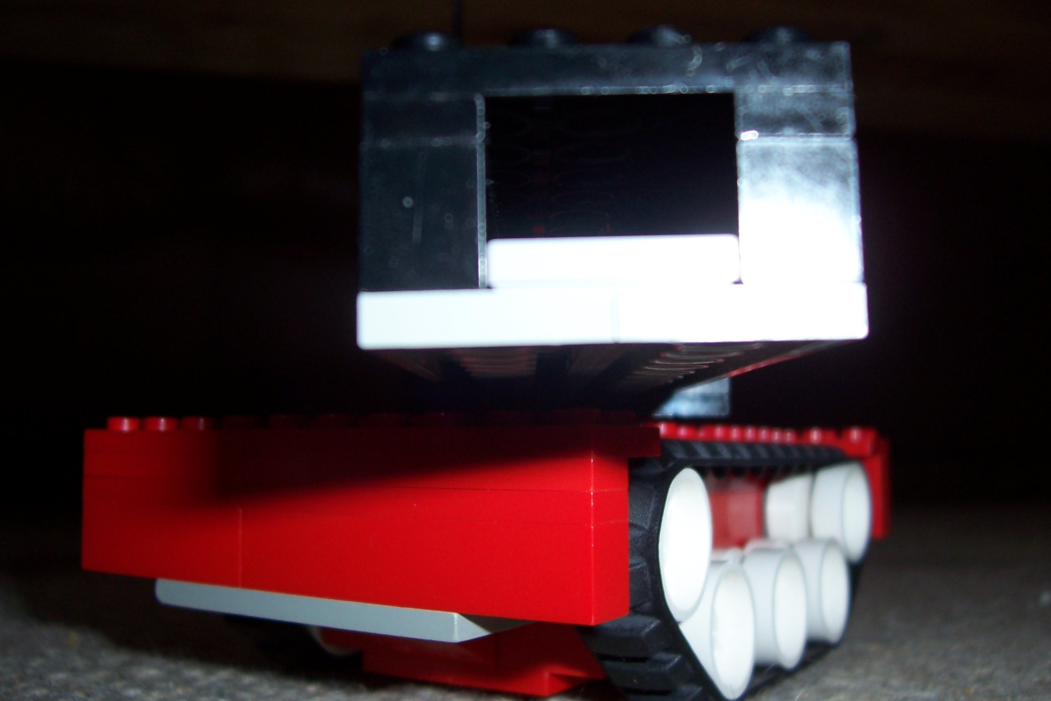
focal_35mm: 34
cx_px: 526
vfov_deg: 38.9
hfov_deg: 55.8
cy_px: 350
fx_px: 992
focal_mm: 5.6
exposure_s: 1/60
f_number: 2.7
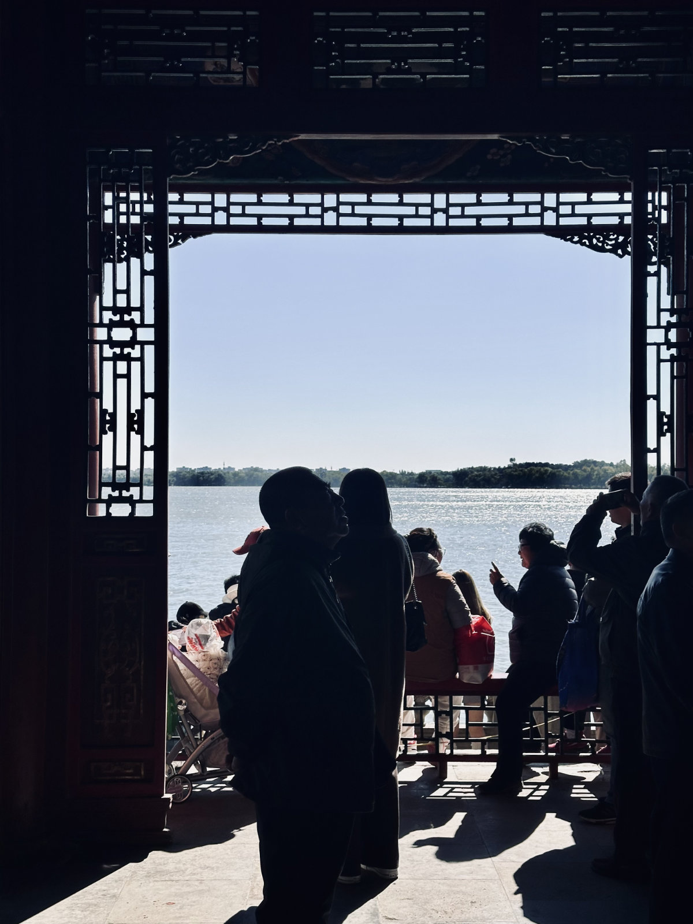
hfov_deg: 30.3
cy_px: 462
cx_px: 346
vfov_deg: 39.7
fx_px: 1281
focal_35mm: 48
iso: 64
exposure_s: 1/7092
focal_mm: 6.9
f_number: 1.8
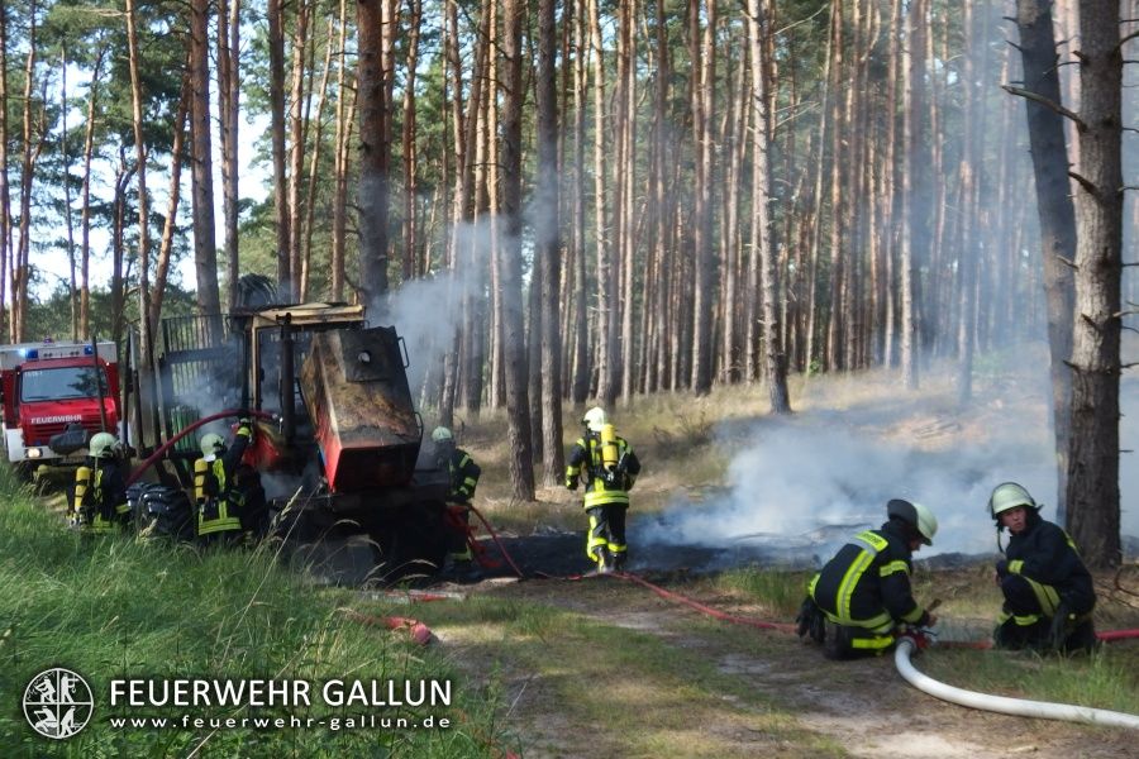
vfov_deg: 18.4
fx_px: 2341
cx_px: 570
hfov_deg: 27.3
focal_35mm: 74
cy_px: 380
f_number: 2.8
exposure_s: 1/320
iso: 100
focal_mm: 13.2
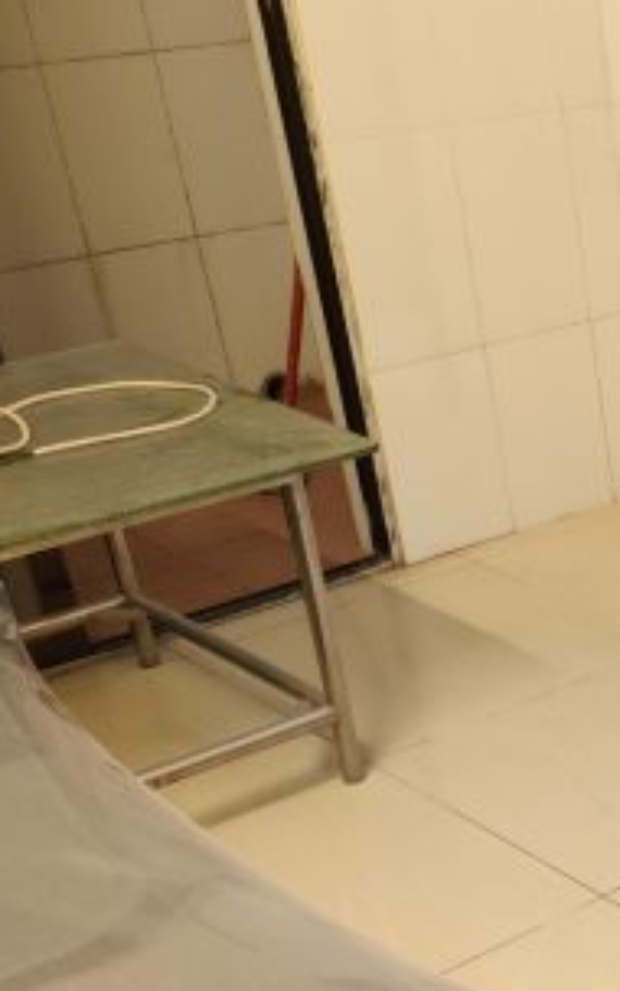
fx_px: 1811
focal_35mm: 67
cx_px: 1061
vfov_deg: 29.6
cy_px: 861
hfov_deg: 16.7
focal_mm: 6.72
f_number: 1.69
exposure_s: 1/33
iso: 523
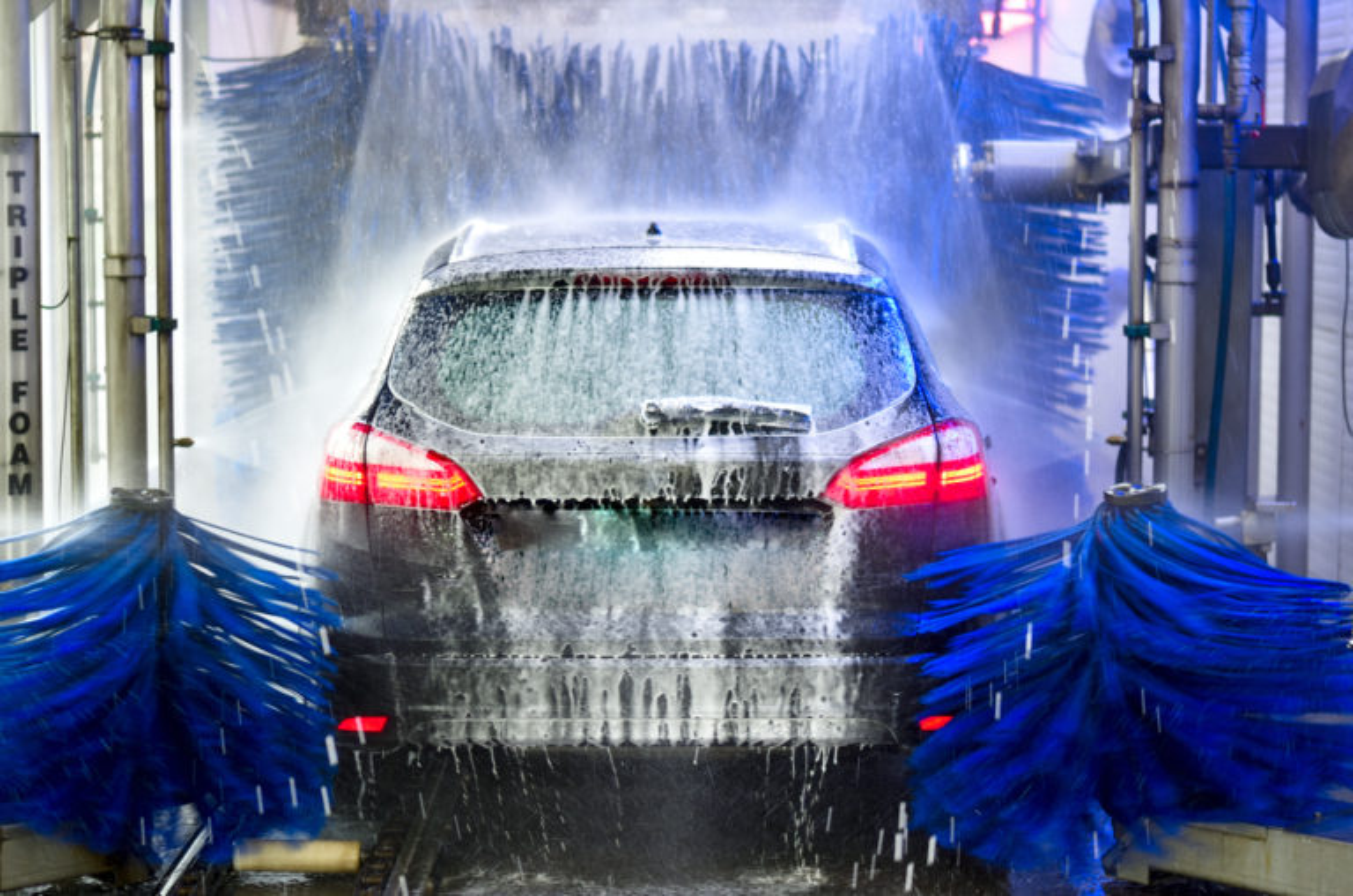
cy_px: 448
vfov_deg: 18.1
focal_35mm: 75
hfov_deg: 27.0
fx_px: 2813
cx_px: 676
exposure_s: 1/100
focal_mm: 50
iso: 100
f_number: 1.8
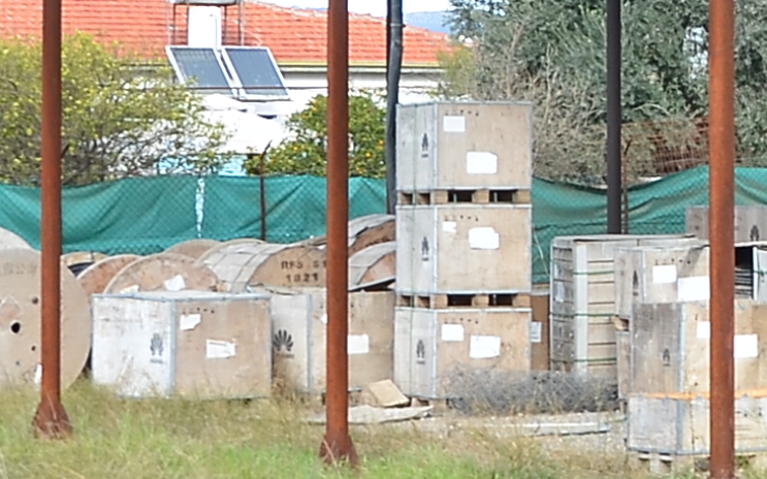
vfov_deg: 7.8
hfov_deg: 11.6
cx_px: 1401
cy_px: 88
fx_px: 3490
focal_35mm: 167
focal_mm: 22
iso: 100
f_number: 5.6
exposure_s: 1/160
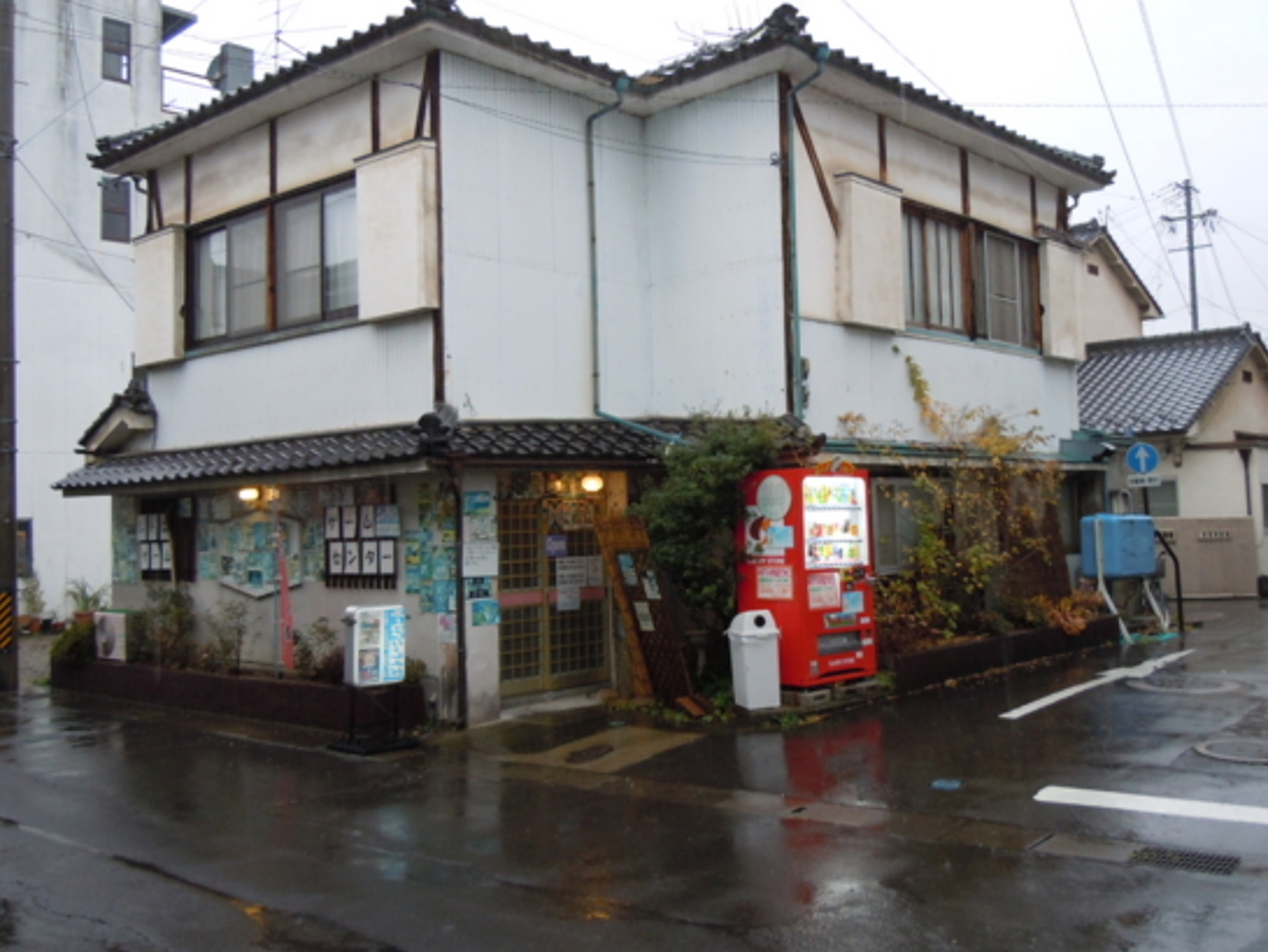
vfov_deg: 42.9
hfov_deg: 55.3
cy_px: 433
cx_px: 665
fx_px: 1209
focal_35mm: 33
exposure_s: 1/60
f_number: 3.5
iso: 250
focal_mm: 5.4
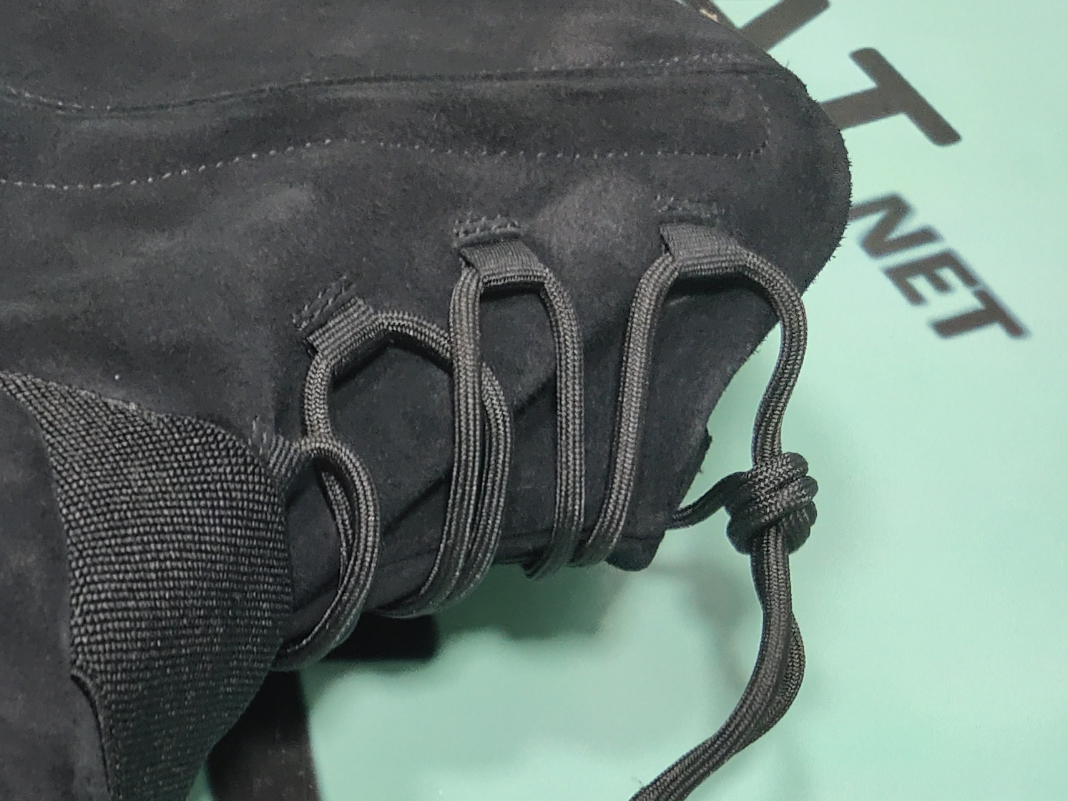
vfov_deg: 18.1
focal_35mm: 81
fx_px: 2499
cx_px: -305
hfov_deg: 21.8
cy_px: 612
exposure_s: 1/50
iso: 199
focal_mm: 4.35
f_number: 1.79
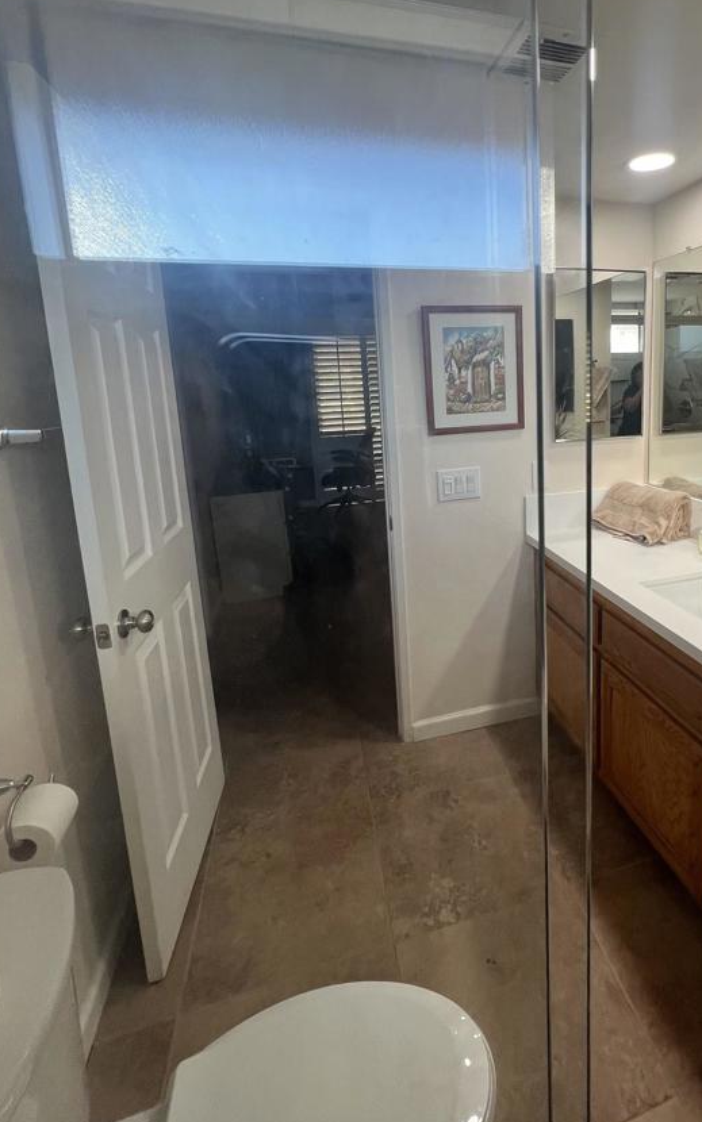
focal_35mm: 17
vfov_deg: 93.8
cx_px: 480
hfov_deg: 65.8
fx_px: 520
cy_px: 483
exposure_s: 1/120
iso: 80
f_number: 1.8
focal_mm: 1.57
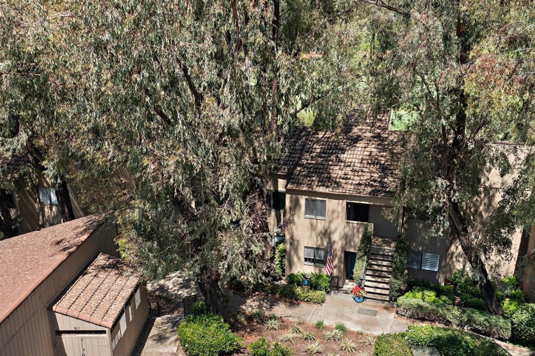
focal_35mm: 31
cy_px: 196
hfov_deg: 60.3
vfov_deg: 42.2
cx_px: 281
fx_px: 461
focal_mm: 10.26
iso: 100
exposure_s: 1/640
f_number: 2.8
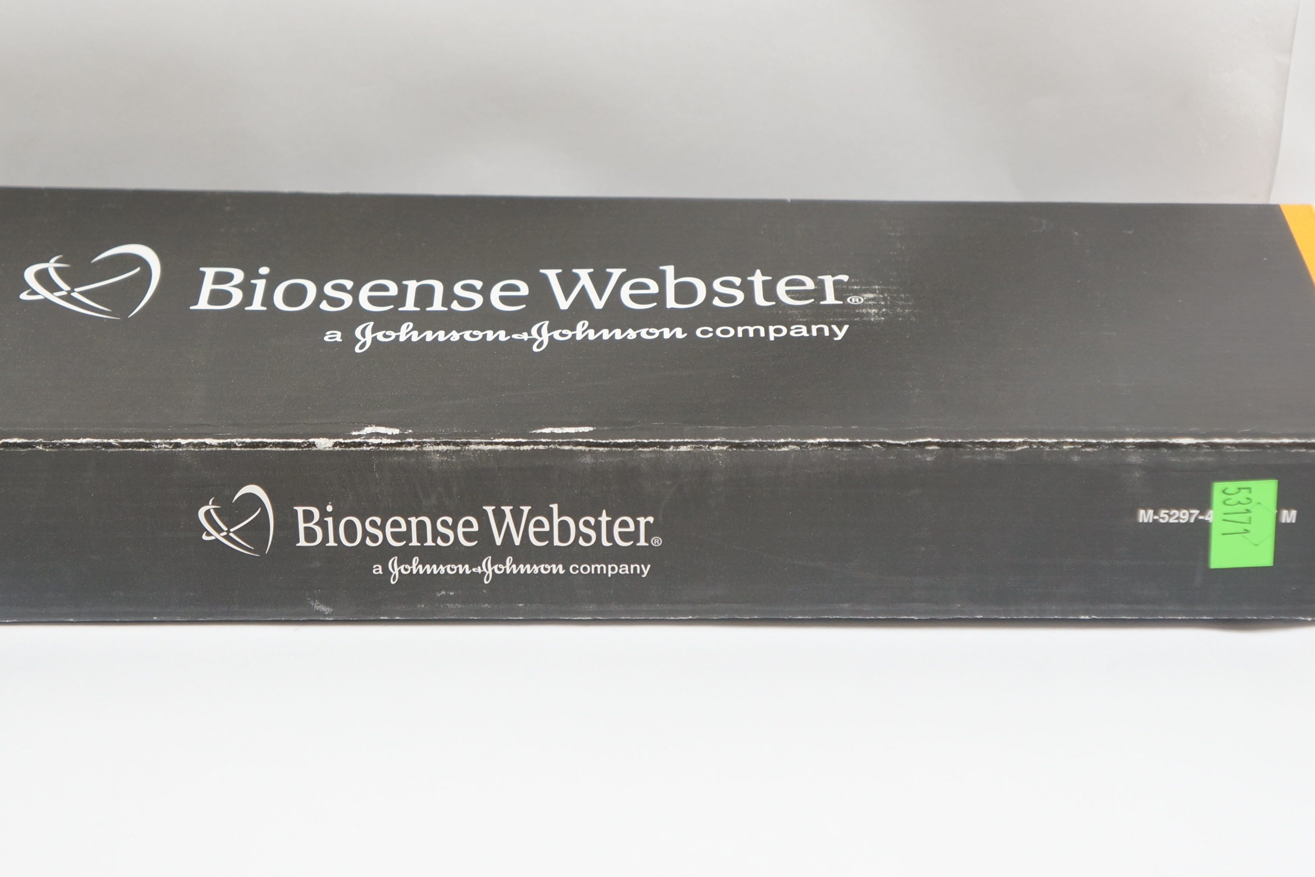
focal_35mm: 87
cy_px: 393
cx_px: 564
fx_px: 3178
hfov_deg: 23.4
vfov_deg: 15.7
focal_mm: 42
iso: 400
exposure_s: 1/60
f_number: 5
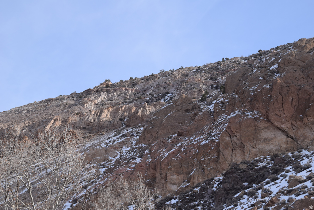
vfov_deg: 18.2
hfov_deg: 27.0
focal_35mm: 75
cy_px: 105
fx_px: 654
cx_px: 157
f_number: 8
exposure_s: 1/200
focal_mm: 50
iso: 100
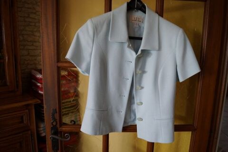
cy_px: 76
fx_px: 171
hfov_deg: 67.4
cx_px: 114
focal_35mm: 27
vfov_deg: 47.9
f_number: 4
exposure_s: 1/60
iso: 800
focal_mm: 18
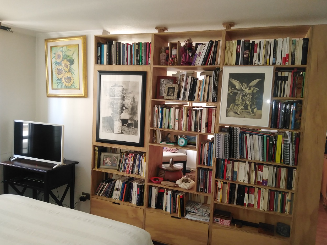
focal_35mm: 26
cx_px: 164
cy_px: 122
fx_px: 246
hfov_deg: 67.3
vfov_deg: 53.1
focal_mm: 3.59
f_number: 1.8
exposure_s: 1/29.8
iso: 310
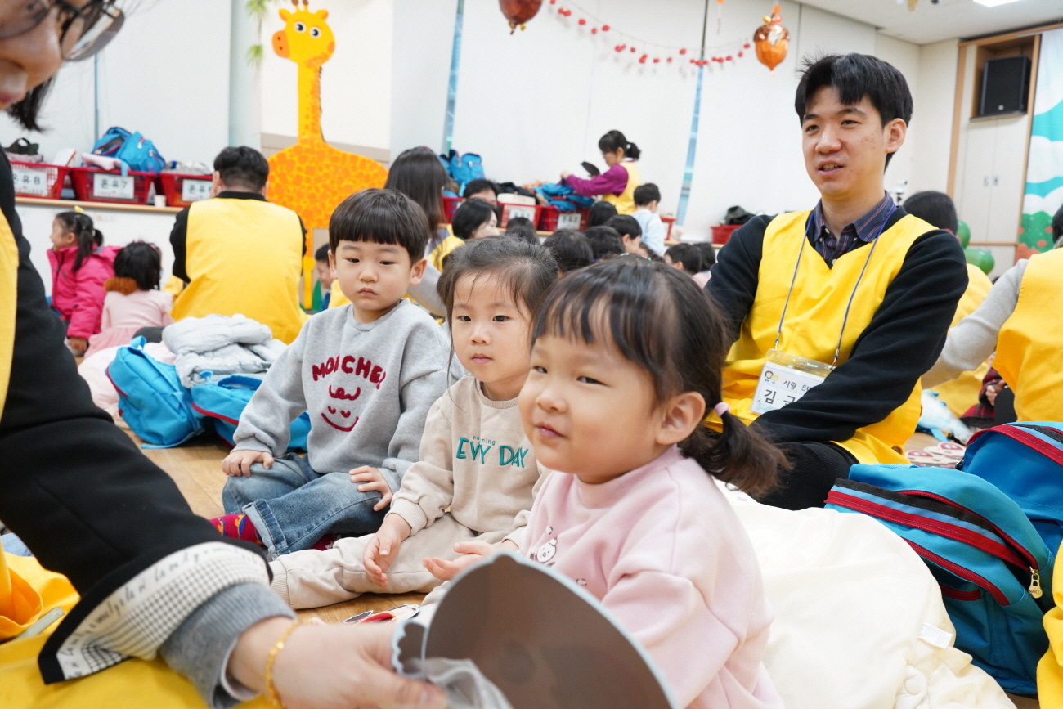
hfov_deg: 63.7
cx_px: 532
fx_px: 856
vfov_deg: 45.0
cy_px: 354
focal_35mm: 29
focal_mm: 29
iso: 2500
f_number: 5.6
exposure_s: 1/50
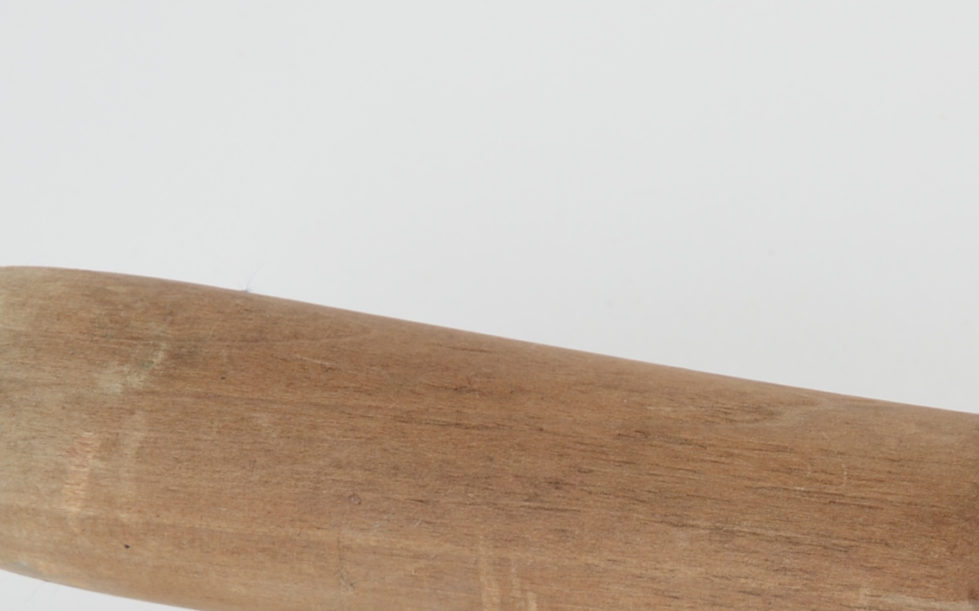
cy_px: 612
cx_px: 861
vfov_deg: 6.8
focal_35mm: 193
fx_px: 5149
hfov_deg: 10.8
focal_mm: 58
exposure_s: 1/125
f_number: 13
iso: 200
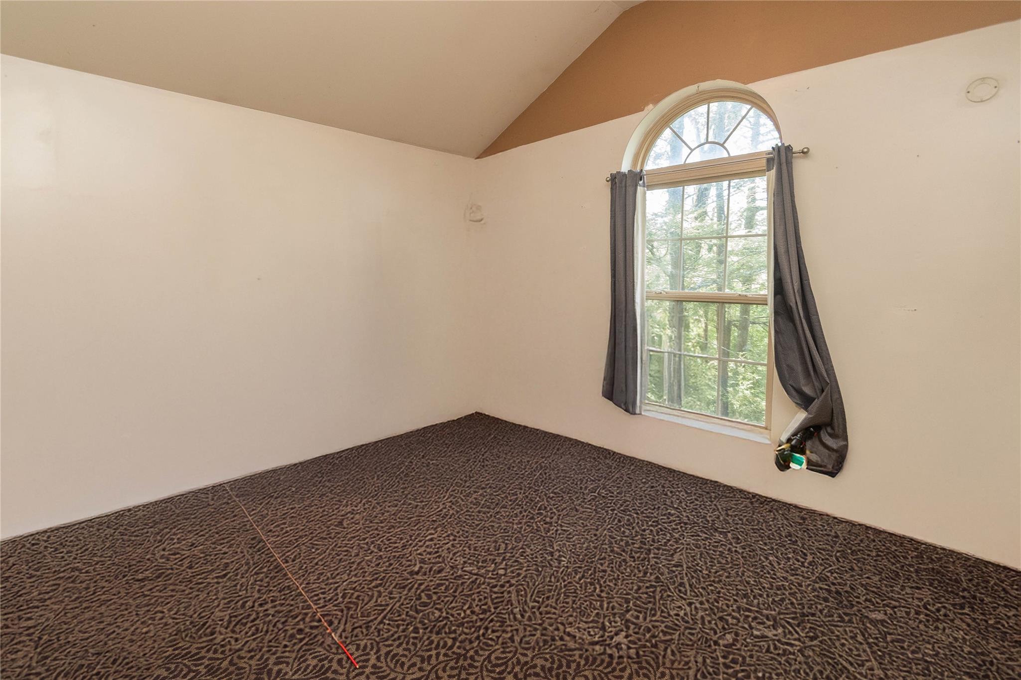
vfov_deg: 77.3
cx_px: 510
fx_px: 425
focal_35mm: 15
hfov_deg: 100.4
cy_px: 340
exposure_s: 1/60
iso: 1400
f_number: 5.6
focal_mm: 10
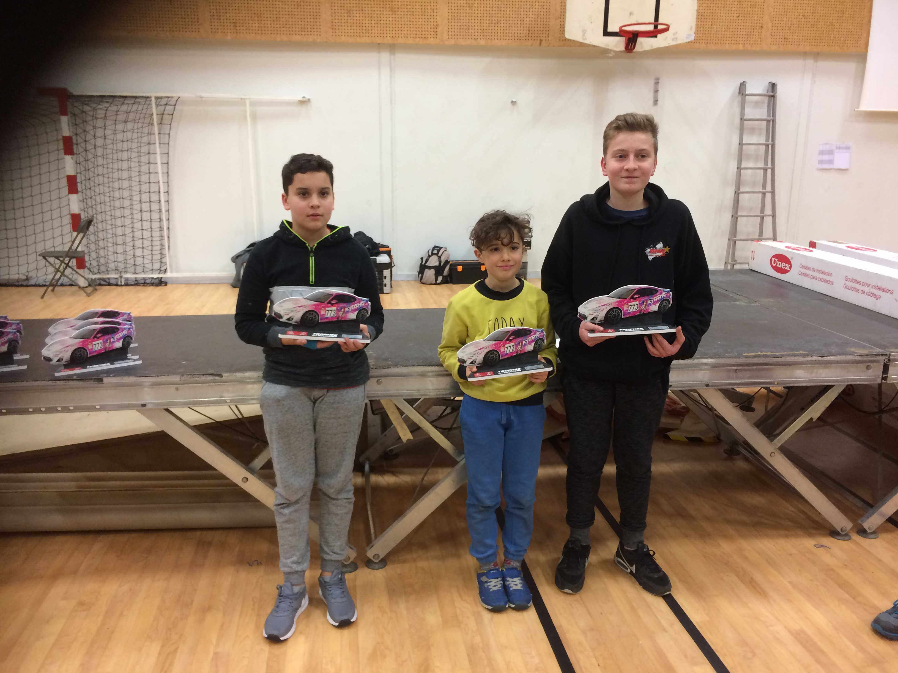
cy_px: 336
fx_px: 752
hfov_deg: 61.7
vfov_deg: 48.2
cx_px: 449
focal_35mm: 29
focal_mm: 4.15
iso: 100
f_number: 2.2
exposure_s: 1/33
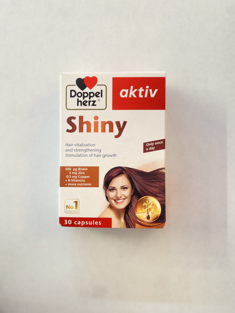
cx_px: 118
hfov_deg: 53.1
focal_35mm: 26
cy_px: 156
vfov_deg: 67.3
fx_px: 235
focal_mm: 4.25
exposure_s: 1/60
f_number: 1.8
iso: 160
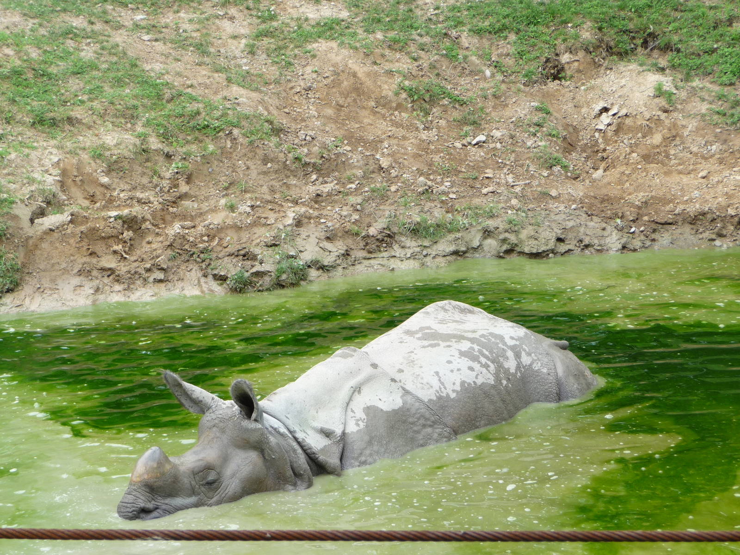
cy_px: 278
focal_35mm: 103
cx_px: 370
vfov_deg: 14.4
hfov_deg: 19.1
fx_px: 2202
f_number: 4.7
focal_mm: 17.5
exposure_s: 1/100
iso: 100
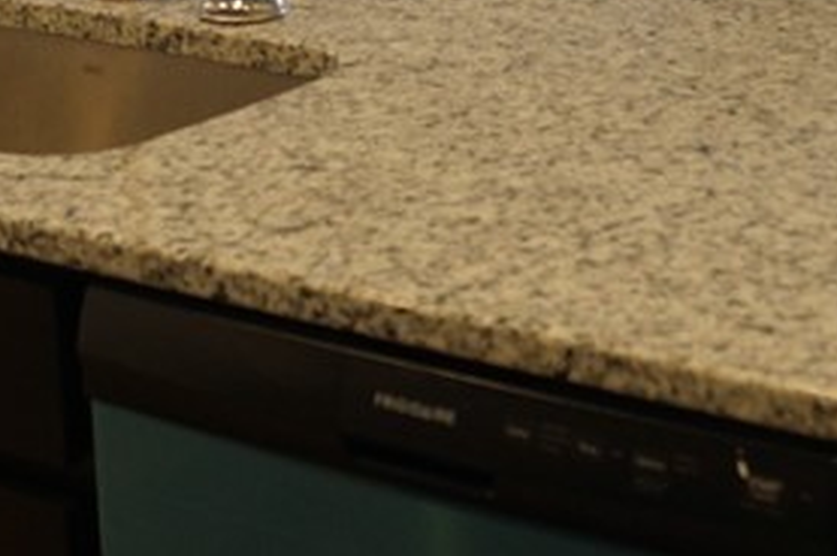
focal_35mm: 106
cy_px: -63
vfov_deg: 12.6
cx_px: 641
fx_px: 2462
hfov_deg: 19.1
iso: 250
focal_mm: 18
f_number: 4
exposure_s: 1/60
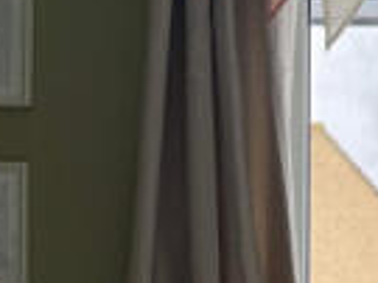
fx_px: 1135
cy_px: 394
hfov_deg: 17.9
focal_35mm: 104
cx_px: 461
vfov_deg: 13.6
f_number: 1.78
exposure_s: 1/201
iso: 64
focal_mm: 6.76
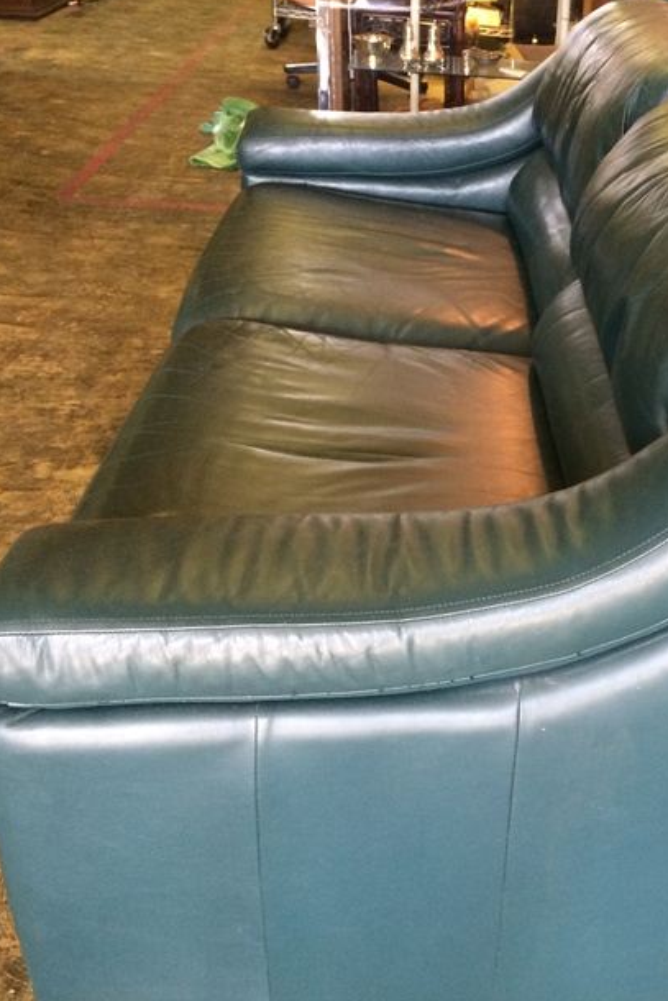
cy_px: 534
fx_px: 1280
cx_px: 574
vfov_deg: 42.7
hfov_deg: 28.4
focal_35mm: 46
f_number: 2.2
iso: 160
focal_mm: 4.12
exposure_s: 1/30
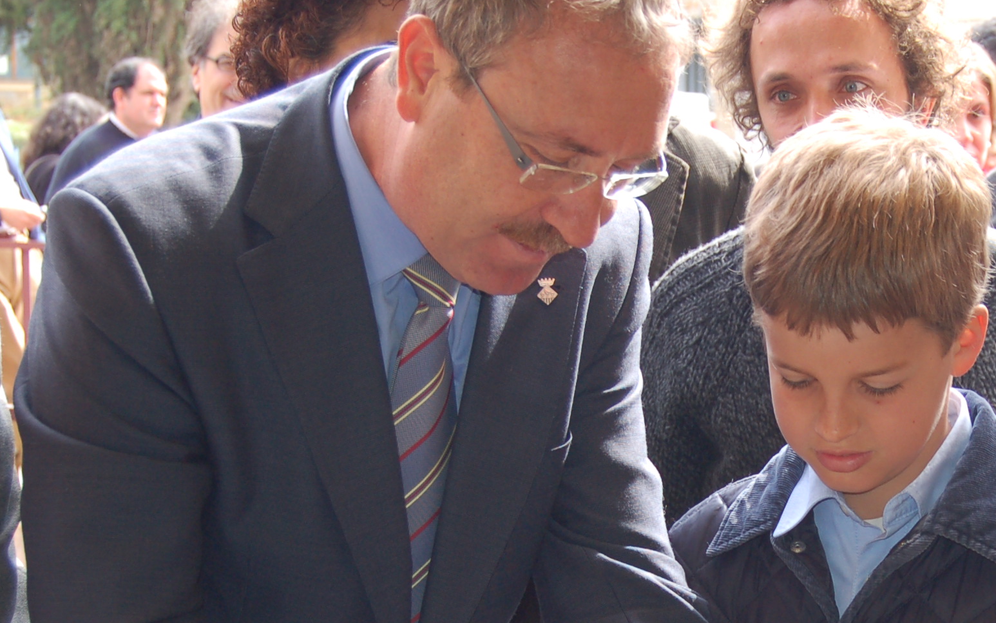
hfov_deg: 19.8
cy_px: 556
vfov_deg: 12.5
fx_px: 2823
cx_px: 783
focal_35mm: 104
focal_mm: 35
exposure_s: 1/200
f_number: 4.8
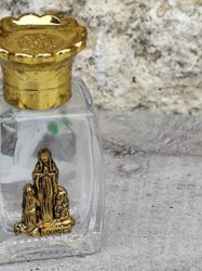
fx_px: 1161
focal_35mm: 149
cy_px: 147
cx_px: 77
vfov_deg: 13.3
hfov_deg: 9.9
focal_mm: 6.19
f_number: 1.65
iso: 50
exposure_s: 1/182
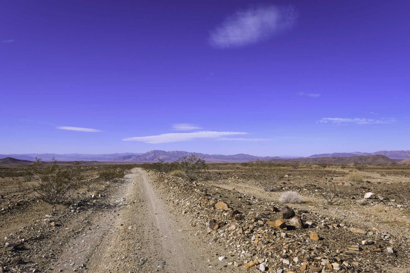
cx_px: 205
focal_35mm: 24
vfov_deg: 53.1
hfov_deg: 73.7
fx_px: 273
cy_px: 136
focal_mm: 24
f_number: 16
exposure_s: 1/400
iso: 400
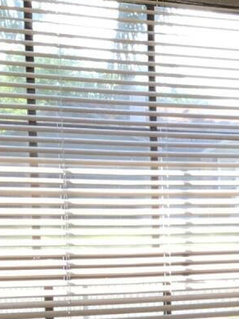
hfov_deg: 8.9
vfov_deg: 12.1
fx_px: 1465
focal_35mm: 159
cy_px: 419
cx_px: 436
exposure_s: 1/130
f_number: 2.4
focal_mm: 3.3
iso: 25
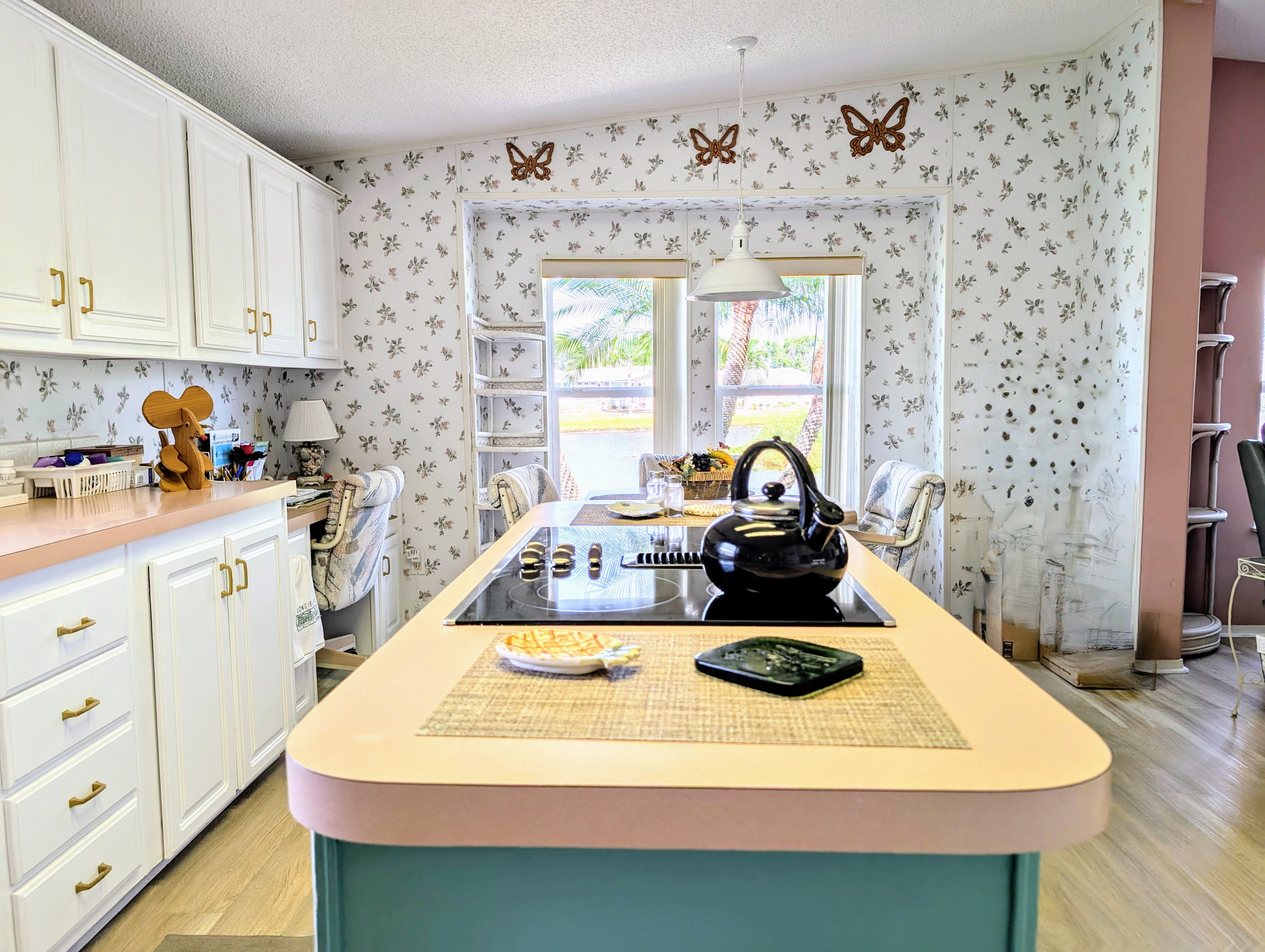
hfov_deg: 71.5
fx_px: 878
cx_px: 632
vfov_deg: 56.9
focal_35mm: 24
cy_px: 476
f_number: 1.68
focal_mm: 6.9
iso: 20
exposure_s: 1/120
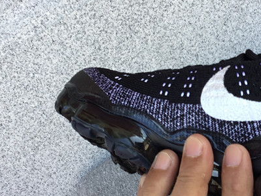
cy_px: 105
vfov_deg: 21.0
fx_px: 528
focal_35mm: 70
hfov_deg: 27.4
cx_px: 194
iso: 25
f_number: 2.4
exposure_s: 1/109
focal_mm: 3.3
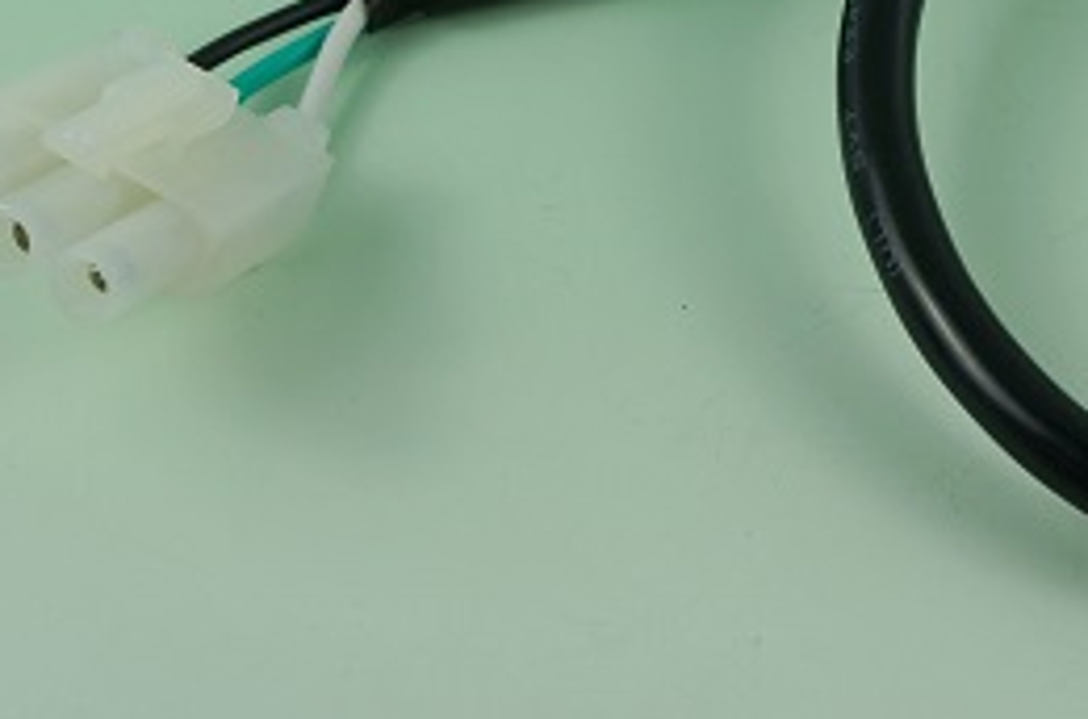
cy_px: -8
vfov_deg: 12.9
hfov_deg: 19.4
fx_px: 3135
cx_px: 950
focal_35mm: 104
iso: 100
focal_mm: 30
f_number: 7.1
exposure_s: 1/100
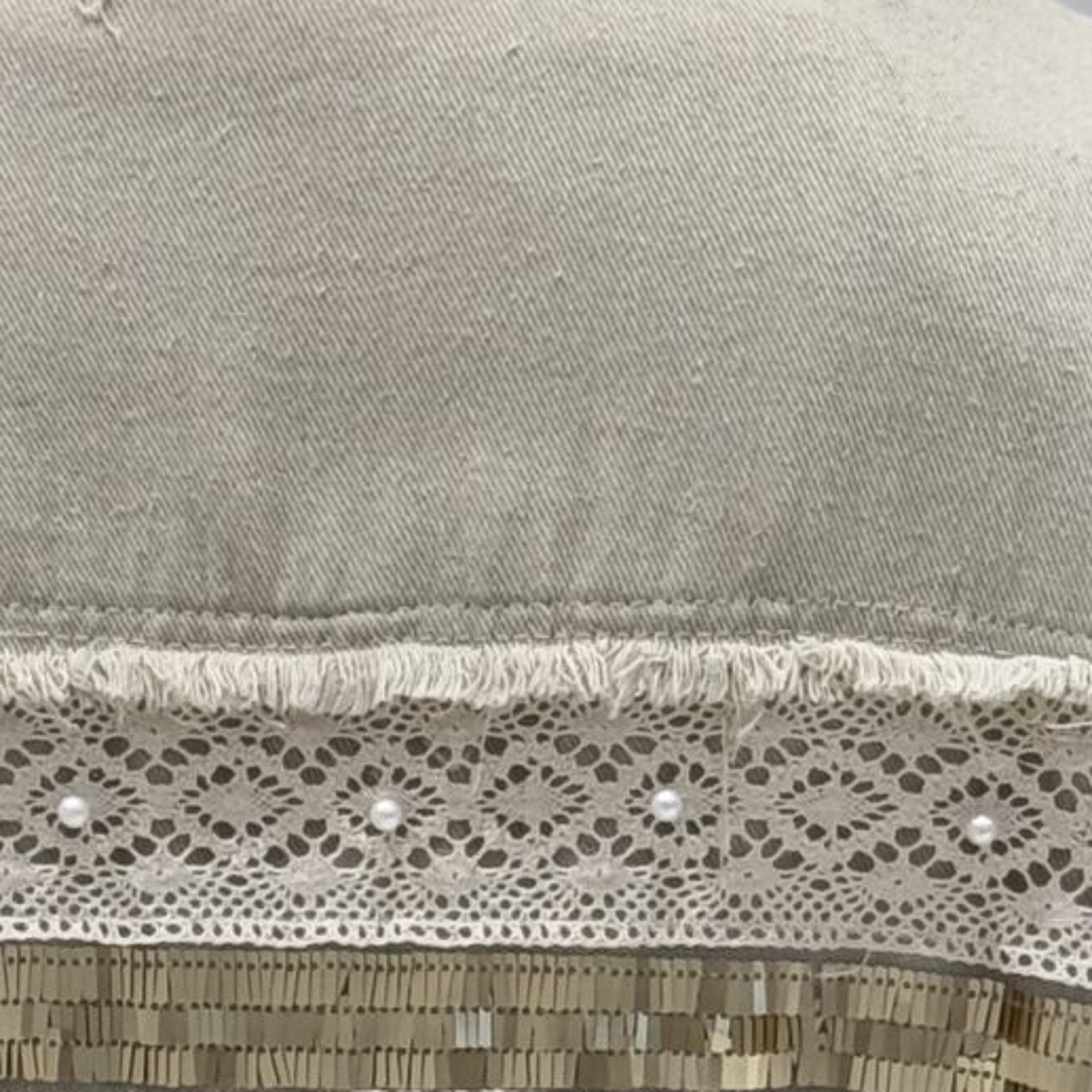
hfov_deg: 8.3
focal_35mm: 210
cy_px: 1935
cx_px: 418
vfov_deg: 8.1
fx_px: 7495
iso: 50
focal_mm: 6.76
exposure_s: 1/100
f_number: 1.78
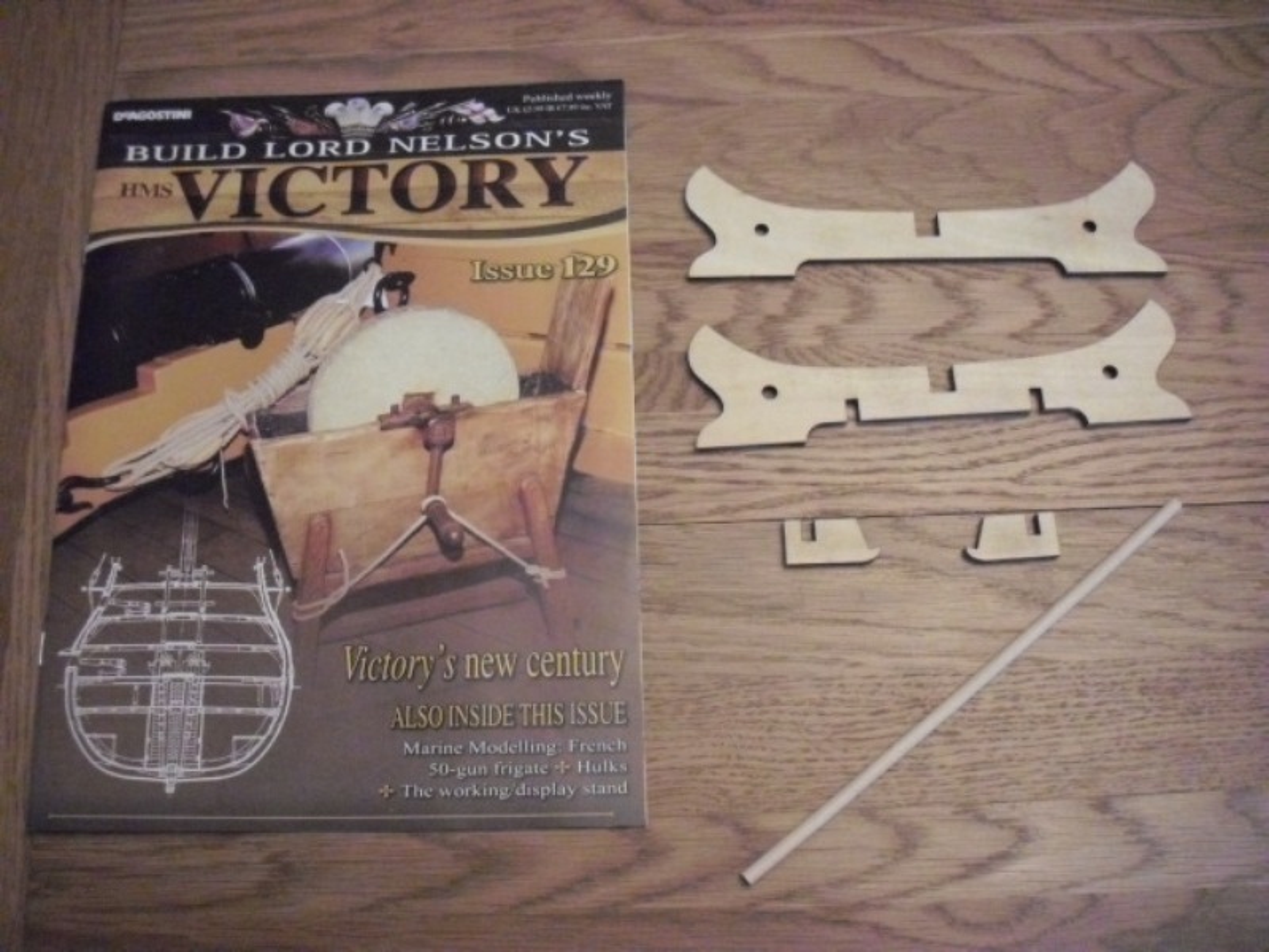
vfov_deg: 37.7
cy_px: 476
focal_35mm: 38
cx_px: 634
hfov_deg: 49.0
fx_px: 1393
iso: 800
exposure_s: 1/80
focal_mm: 6.2
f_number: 2.8
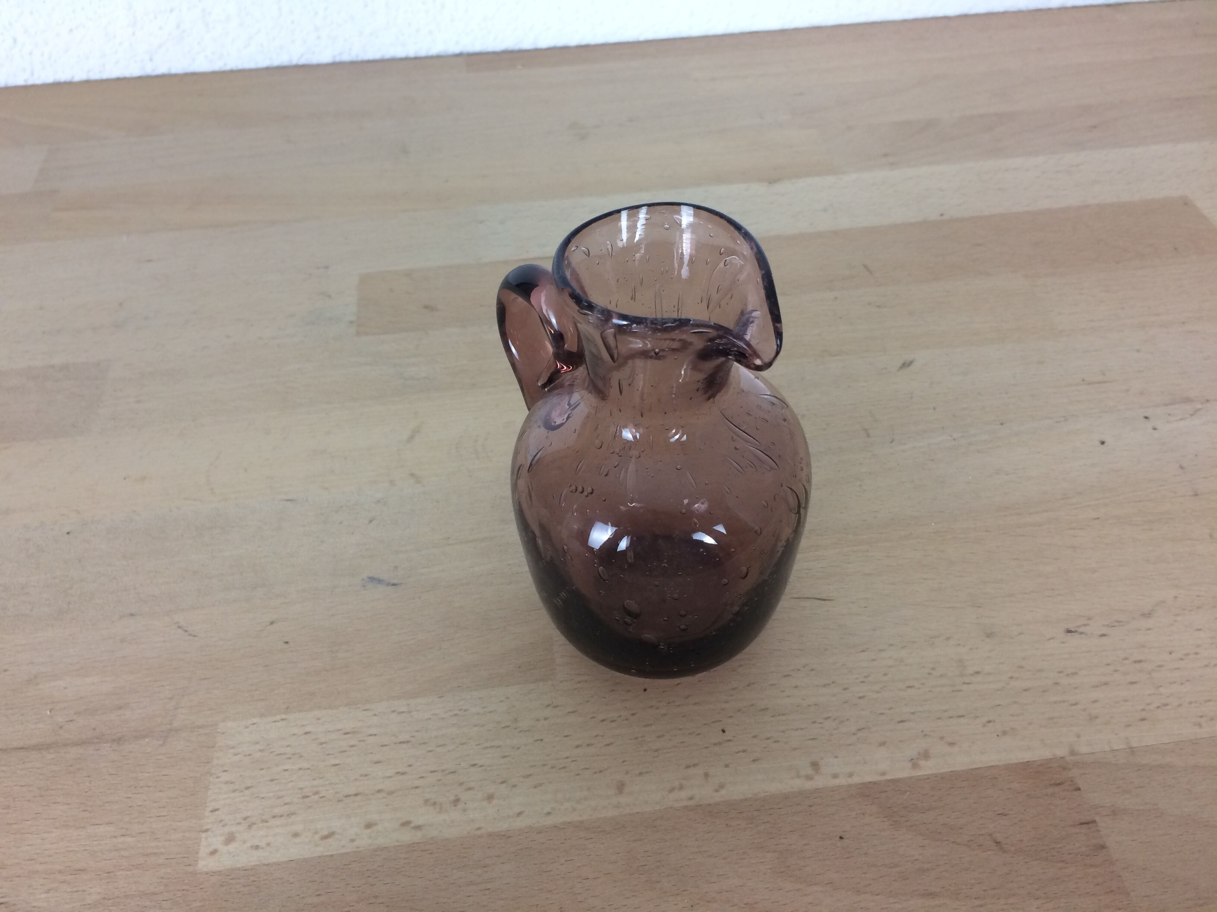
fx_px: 1020
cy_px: 456
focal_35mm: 29
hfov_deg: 61.7
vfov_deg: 48.2
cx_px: 608
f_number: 2.2
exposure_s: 1/33
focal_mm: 4.15
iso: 50
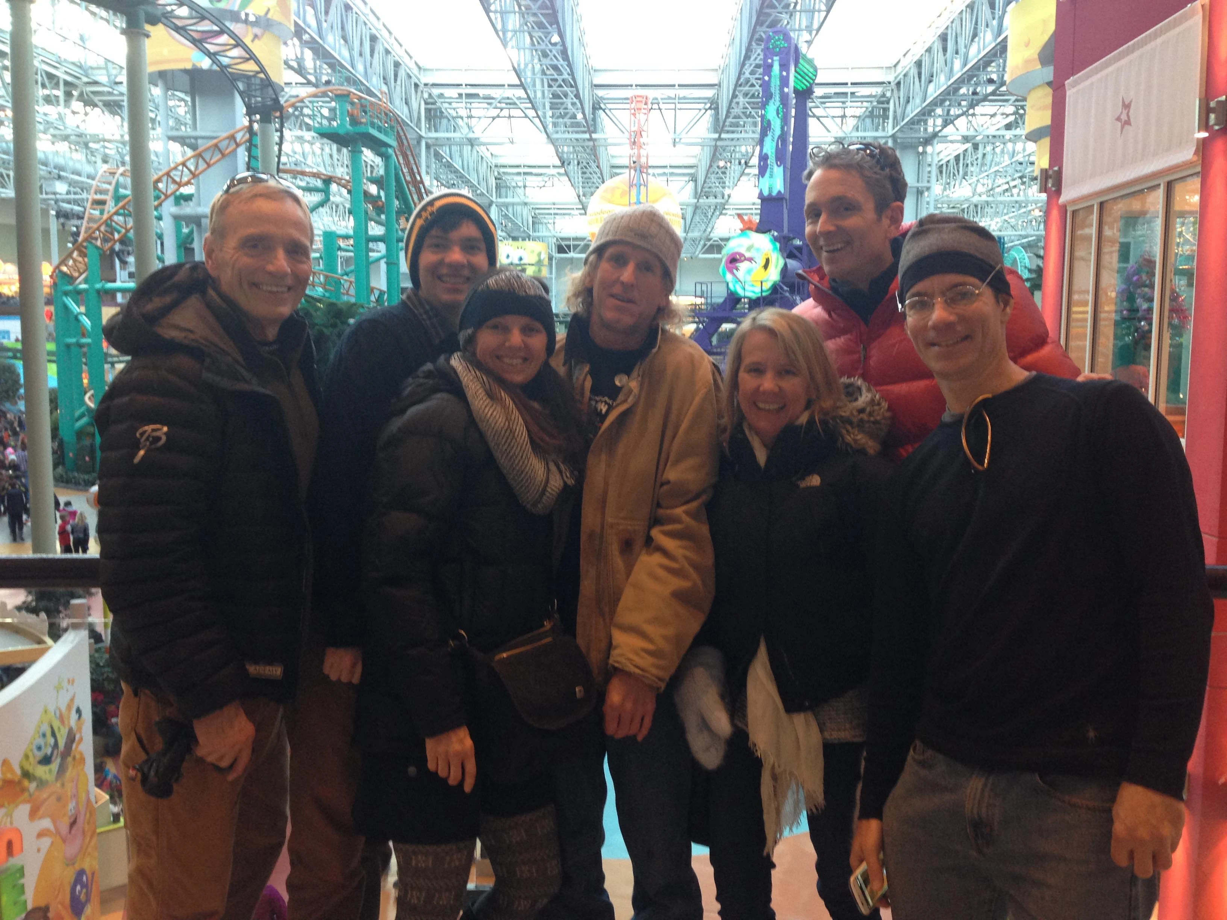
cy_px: 460
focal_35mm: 33
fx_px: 1170
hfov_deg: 55.4
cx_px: 614
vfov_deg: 42.9
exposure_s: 1/20
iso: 125
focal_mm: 4.12
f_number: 2.4
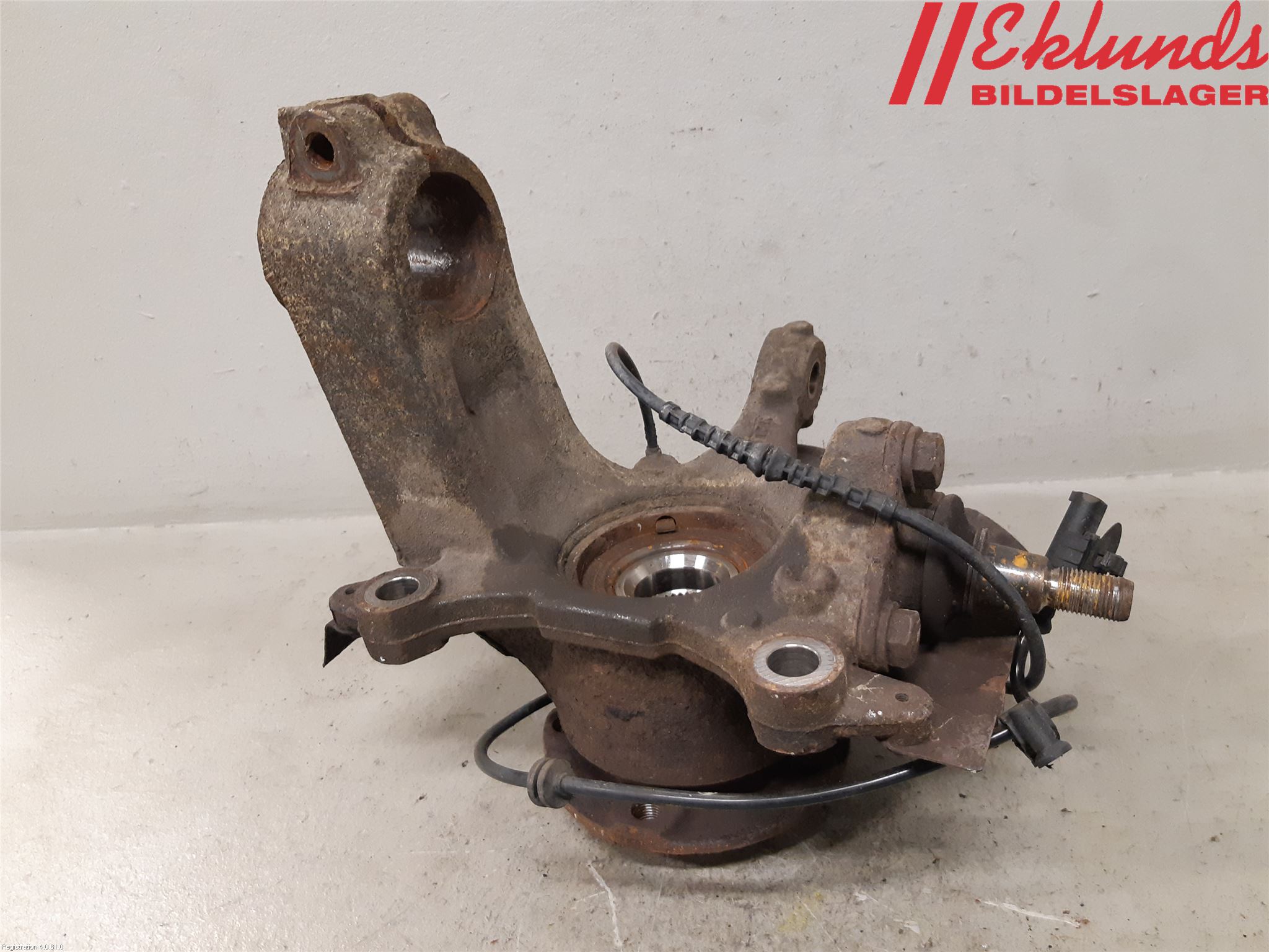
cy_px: 476
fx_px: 953
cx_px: 634
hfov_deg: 67.3
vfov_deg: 53.1
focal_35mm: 26
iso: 250
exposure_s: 1/50
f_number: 1.7
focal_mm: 3.93
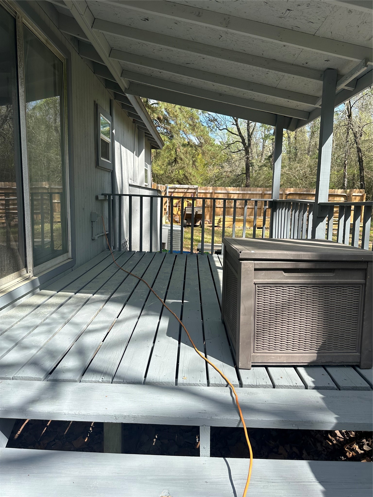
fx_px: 345
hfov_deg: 56.8
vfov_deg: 71.6
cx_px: 186
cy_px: 248
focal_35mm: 24
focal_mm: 6.86
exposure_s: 1/2028
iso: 80
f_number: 1.78
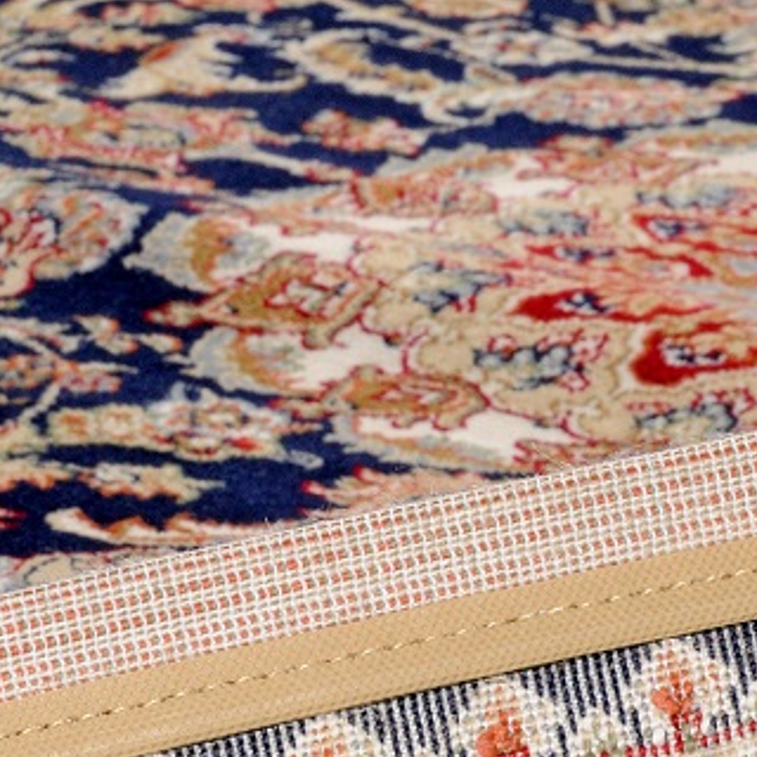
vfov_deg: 4.8
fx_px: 8932
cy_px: 994
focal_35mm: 361
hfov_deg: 4.8
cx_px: 738
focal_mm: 70
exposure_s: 1/125
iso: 500
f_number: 20
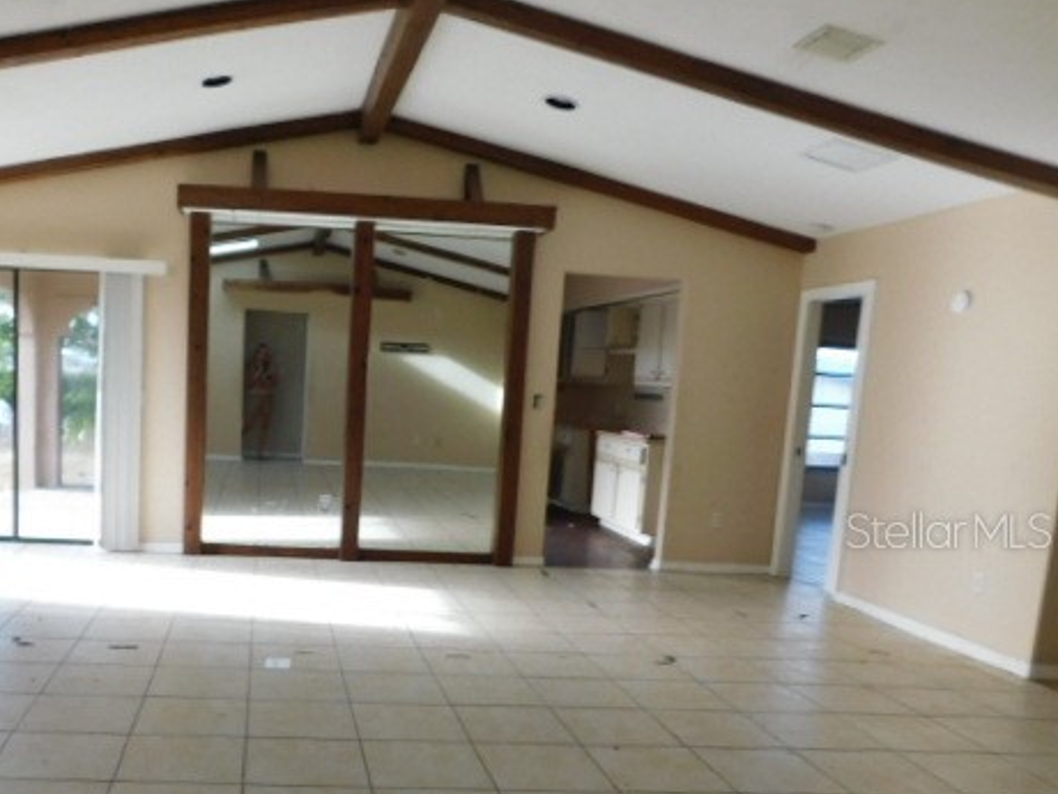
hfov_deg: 55.3
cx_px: 327
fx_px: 978
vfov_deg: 43.5
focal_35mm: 32
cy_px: 529
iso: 125
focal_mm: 4
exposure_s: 1/80
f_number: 3
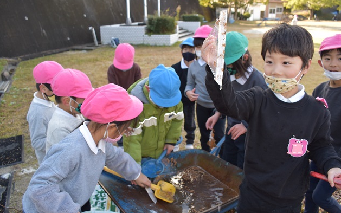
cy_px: 102
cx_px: 172
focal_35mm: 28
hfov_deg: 66.5
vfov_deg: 44.5
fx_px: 260
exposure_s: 1/125
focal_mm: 18
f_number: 5.6
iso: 280
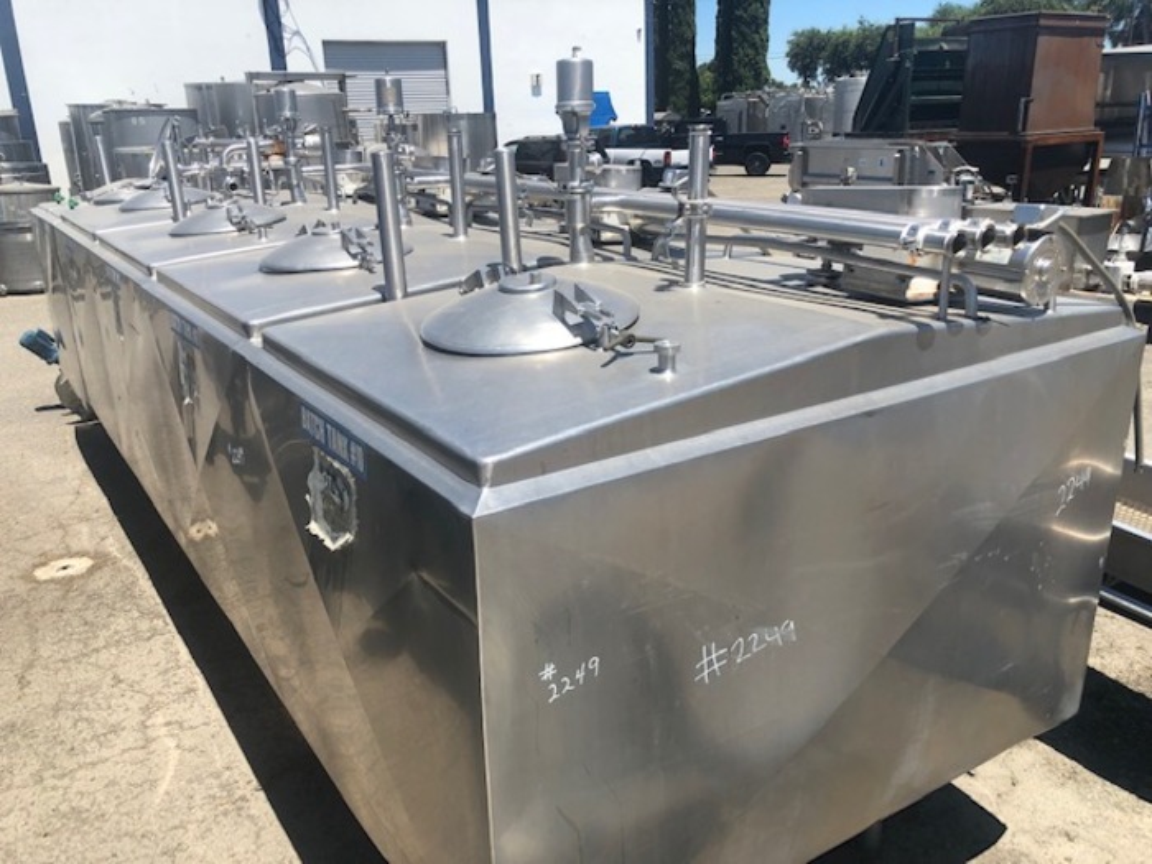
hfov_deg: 63.4
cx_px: 576
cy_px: 432
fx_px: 932
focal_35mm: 28
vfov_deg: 49.7
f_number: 1.8
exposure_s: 1/2000
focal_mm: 4
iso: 20
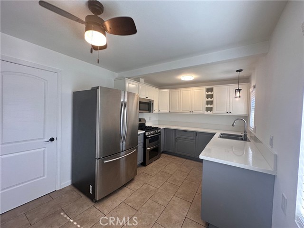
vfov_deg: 85.7
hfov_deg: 102.1
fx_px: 123
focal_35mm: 14
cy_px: 114
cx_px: 152
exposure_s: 1/120
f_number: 2.2
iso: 125
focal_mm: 2.22
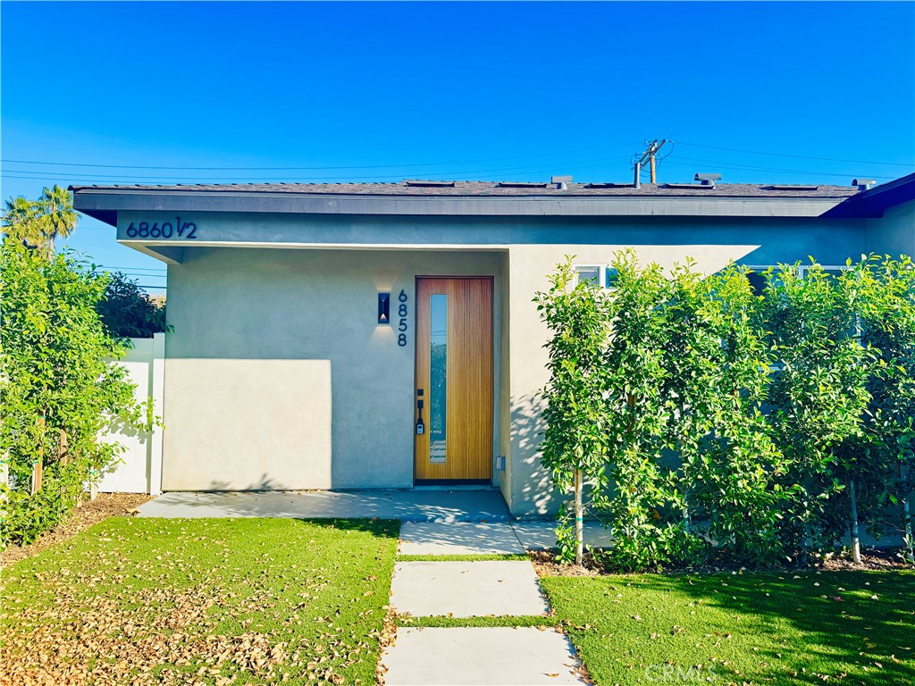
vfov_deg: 56.8
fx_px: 634
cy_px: 343
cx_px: 458
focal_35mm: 24
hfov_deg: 71.6
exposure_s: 1/1339
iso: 80
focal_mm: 6.76
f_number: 1.78
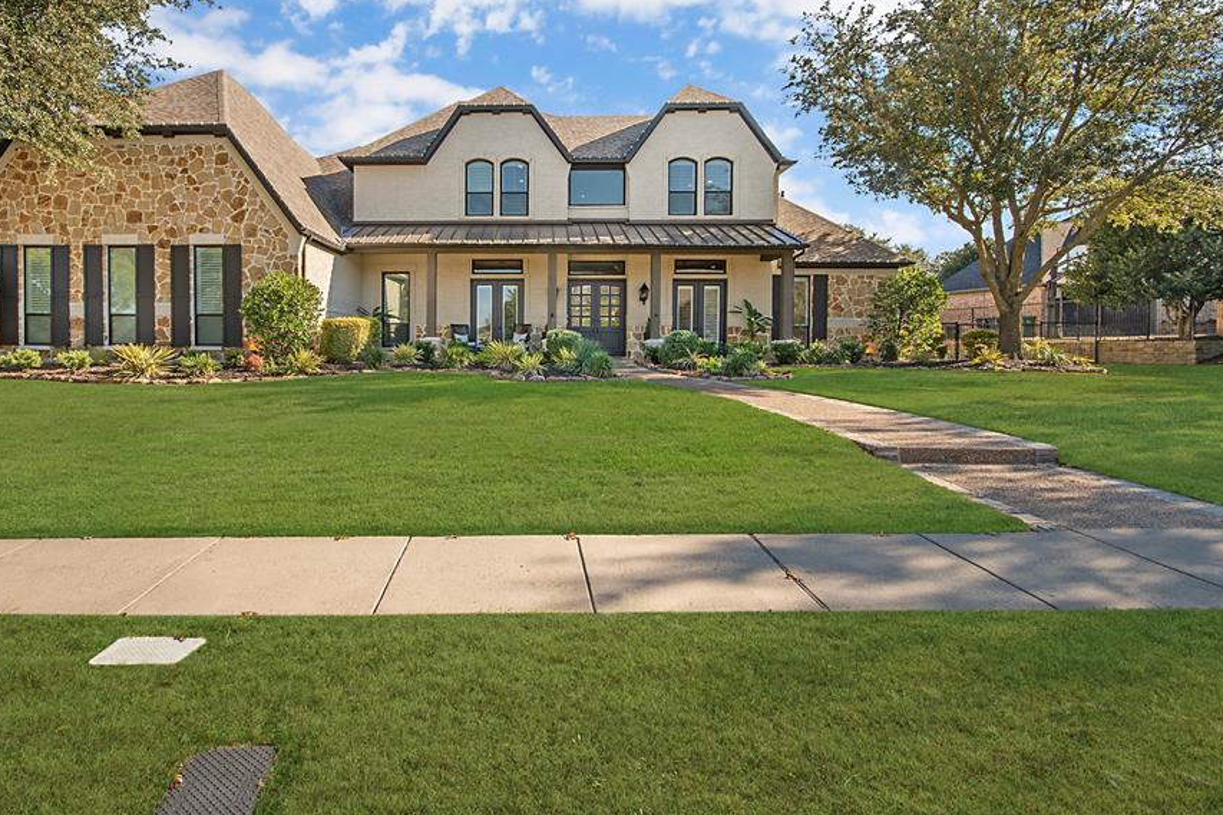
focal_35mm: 18
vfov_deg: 66.9
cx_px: 508
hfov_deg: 89.2
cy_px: 343
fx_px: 611
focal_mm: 10
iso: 100
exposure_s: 1/100
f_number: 11
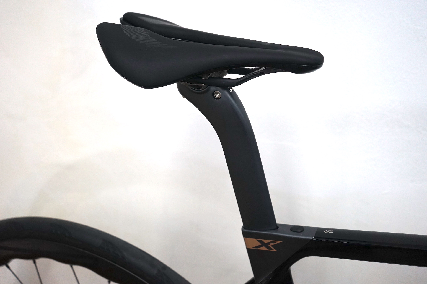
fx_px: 510
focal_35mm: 43
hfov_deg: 45.5
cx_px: 214
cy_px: 142
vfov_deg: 31.1
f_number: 4.5
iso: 1000
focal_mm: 43
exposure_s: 1/160
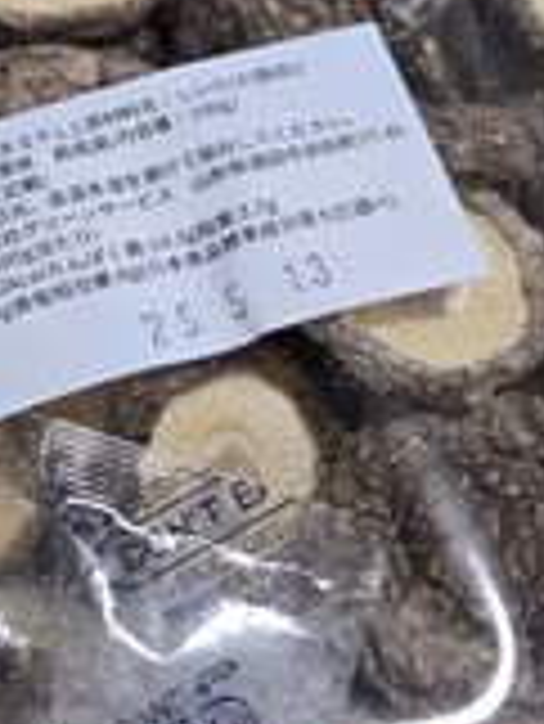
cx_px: 166
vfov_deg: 33.5
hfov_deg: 25.5
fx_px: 1193
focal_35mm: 57
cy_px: 252
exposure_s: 1/120
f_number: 1.8
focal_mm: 5.4
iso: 1000
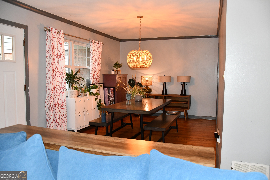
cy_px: 90
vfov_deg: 47.9
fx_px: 202
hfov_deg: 67.4
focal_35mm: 27
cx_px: 135
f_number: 3.5
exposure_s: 1/60
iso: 1800
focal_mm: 18
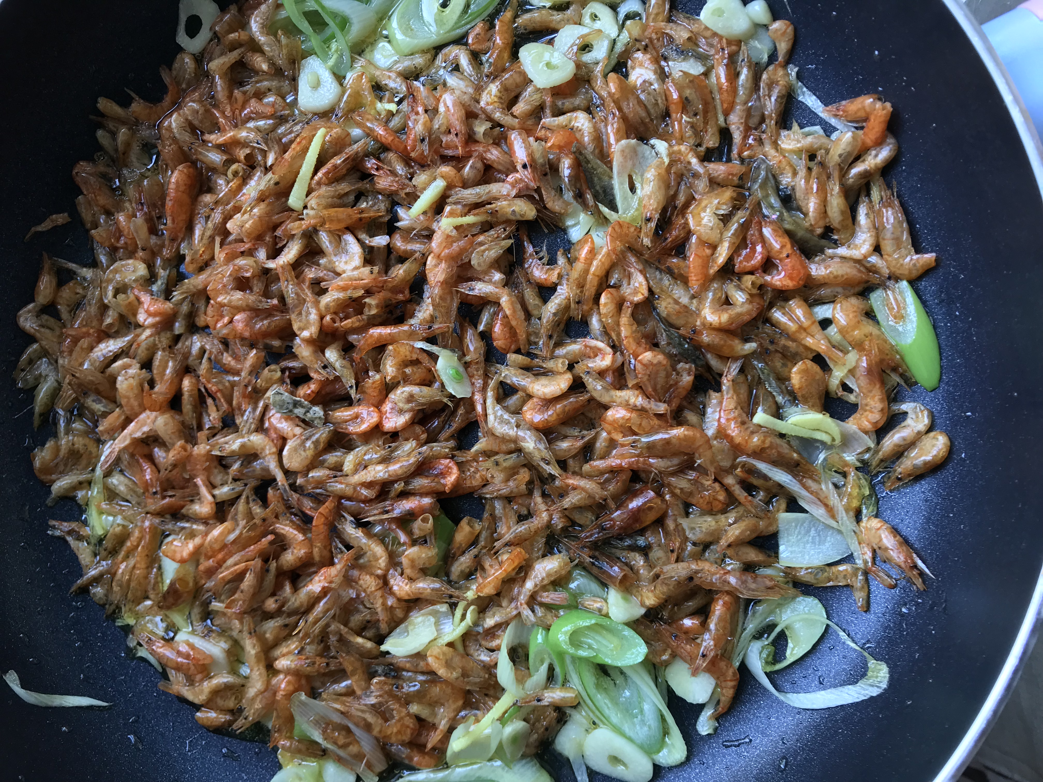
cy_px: 391
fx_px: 844
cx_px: 522
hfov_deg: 63.4
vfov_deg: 49.7
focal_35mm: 28
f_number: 1.8
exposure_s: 1/33
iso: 25
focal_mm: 3.99
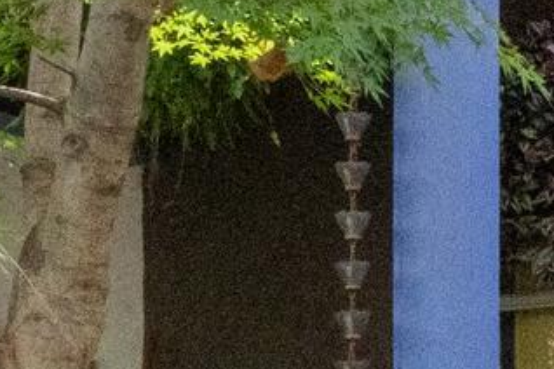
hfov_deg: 10.6
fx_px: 2970
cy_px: -46
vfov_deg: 7.1
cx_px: 397
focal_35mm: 193
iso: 1250
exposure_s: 1/30
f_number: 20
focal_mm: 20
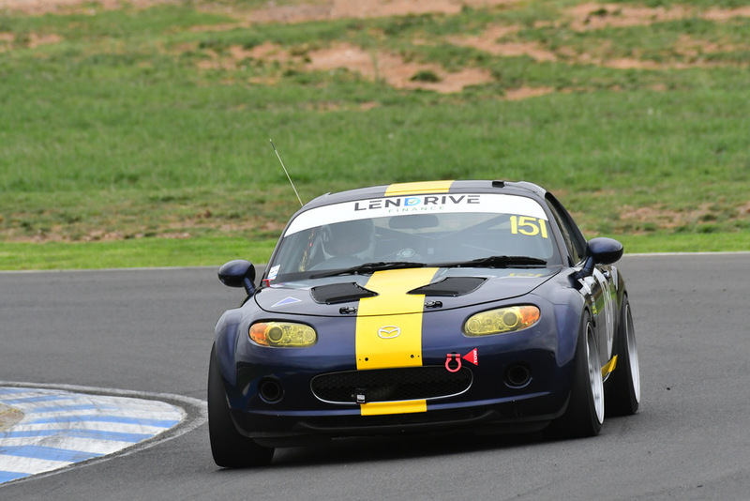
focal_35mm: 750
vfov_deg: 1.8
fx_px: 15630
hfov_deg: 2.7
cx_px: 375
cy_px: 250
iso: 1600
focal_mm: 500
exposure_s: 1/640
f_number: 10
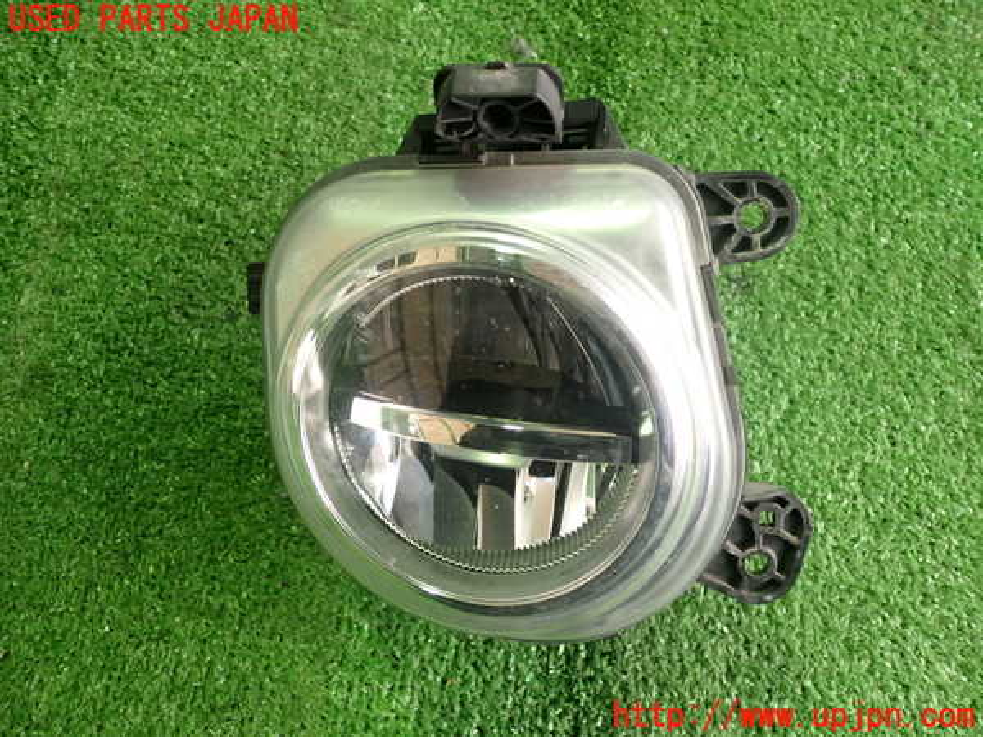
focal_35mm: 30
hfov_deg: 60.0
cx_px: 492
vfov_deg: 46.8
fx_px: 852
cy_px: 368
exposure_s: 1/30
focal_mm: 5.4
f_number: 2.3
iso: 250
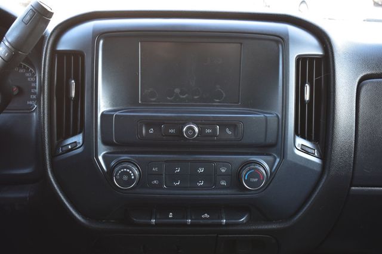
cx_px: 191
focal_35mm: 45
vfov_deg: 29.8
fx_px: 477
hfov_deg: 43.6
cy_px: 127
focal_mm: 30
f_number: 6.3
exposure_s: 1/20
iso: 400
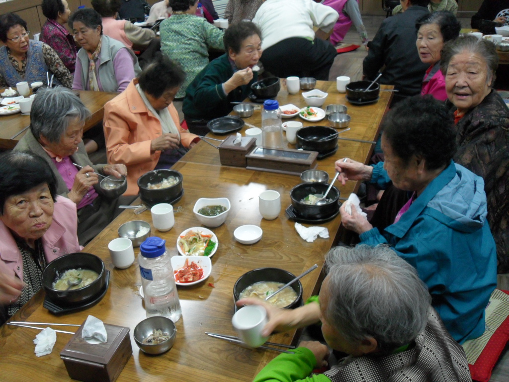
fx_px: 515
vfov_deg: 40.7
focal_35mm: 35
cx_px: 254
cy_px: 191
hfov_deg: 52.6
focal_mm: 6.2
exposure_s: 1/30
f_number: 2.8
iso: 200
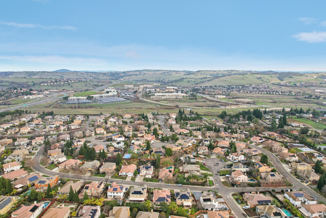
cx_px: 163
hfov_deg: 78.6
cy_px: 109
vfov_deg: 57.2
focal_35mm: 22
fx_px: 199
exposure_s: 1/500
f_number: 2.8
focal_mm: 8.4
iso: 100
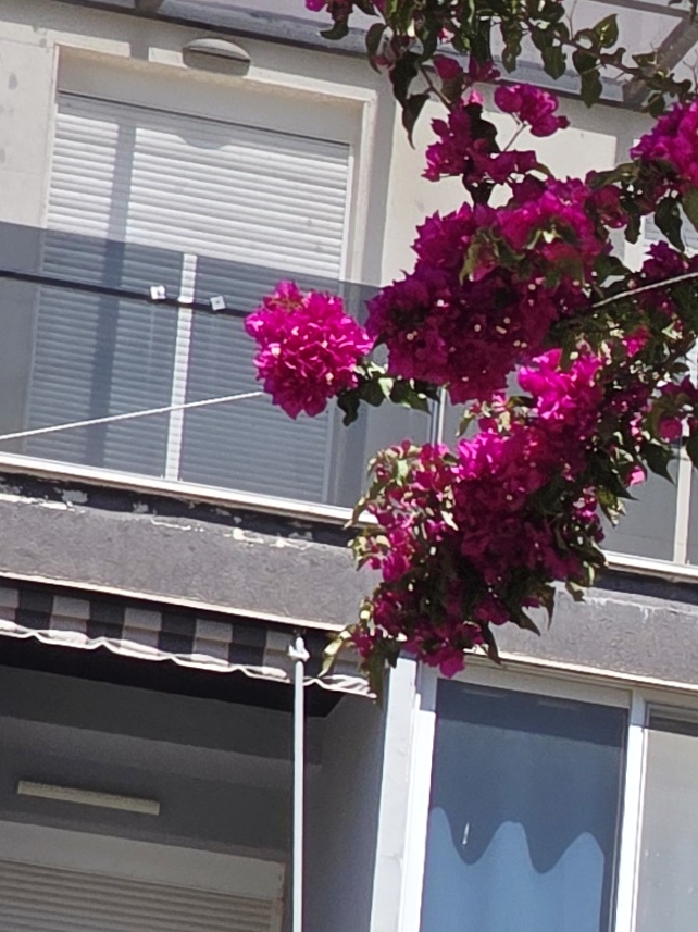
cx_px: 2046
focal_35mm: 319
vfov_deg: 6.2
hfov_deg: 4.5
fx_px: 8583
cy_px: 1211
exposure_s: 1/2000
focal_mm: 7.9
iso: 50
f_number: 2.4
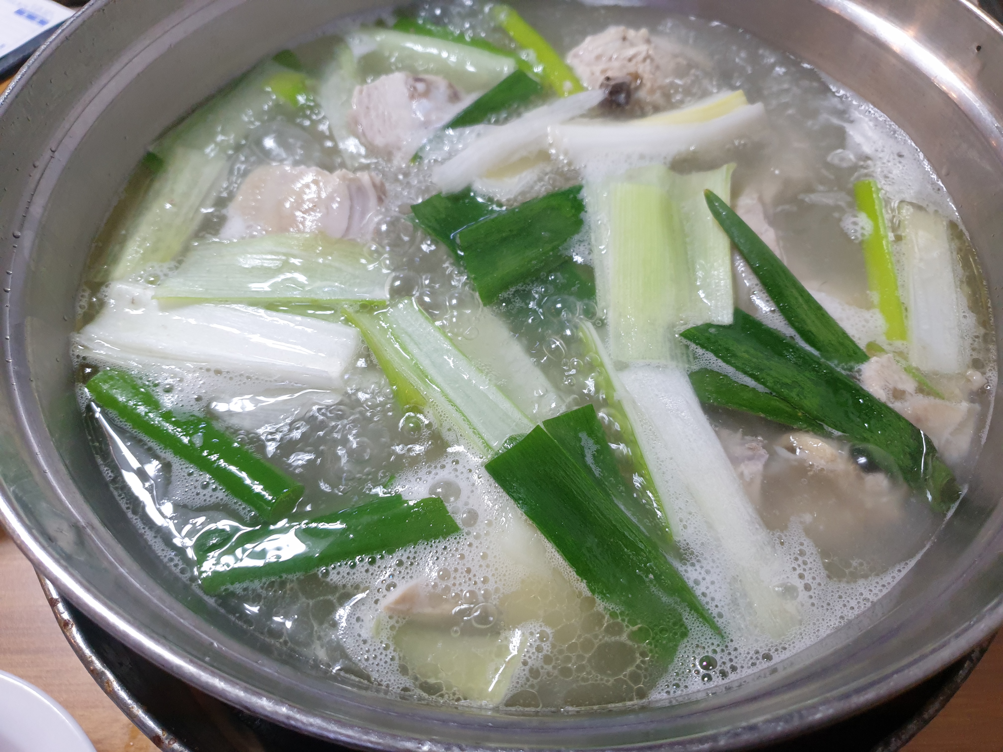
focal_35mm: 26
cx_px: 502
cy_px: 376
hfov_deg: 67.3
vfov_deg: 53.1
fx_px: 753
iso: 125
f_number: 1.5
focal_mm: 4.3
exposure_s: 1/120
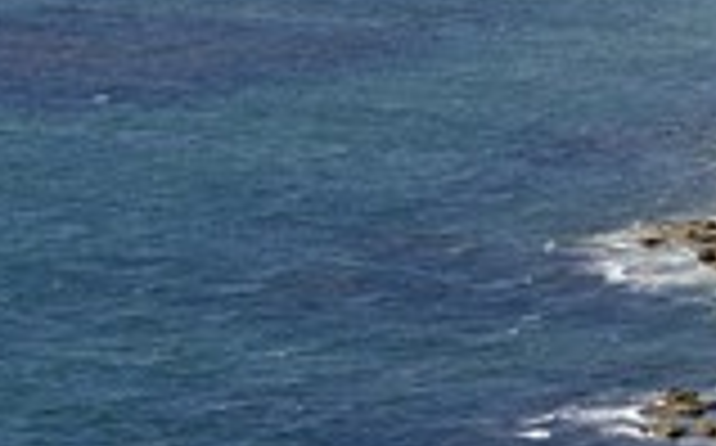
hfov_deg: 5.7
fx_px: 7095
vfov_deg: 3.6
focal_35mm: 364
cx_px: 921
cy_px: -86
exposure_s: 1/1000
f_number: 9
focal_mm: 135
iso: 400
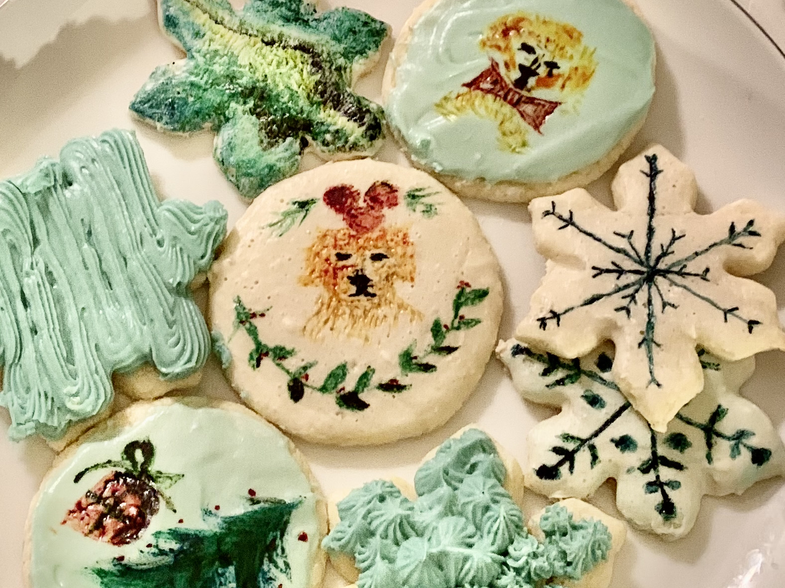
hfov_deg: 67.3
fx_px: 589
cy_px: 294
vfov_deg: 53.0
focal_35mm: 26
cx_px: 392
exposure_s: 1/30
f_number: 1.8
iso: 400
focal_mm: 4.25
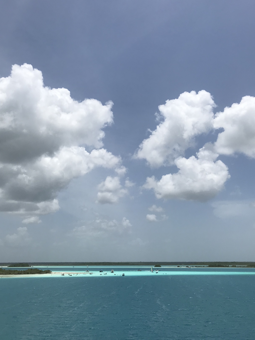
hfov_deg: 40.7
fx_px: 344
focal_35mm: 35
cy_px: 131
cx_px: 133
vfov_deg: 52.2
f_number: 1.8
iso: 25
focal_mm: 3.99
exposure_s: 1/8772
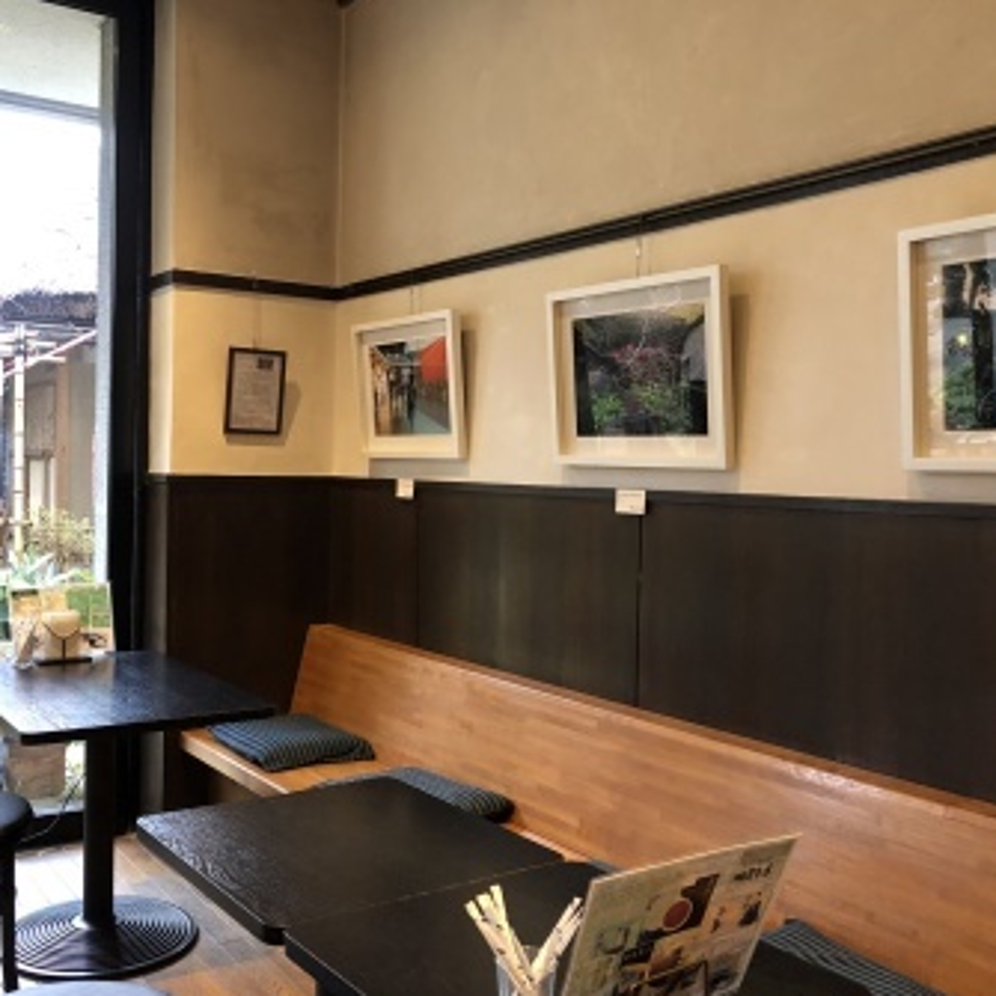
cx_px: 392
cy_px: 507
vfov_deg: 48.4
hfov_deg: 48.1
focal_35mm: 34
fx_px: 1107
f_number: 1.8
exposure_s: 1/15
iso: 64
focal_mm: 3.99
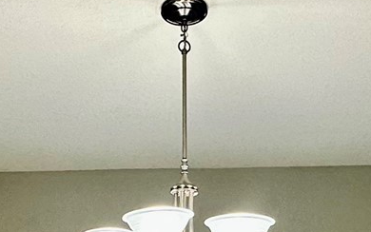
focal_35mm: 78
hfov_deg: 26.4
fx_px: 789
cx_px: 148
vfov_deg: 14.4
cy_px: 442
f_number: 2.2
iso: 160
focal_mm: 2.22
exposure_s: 1/120
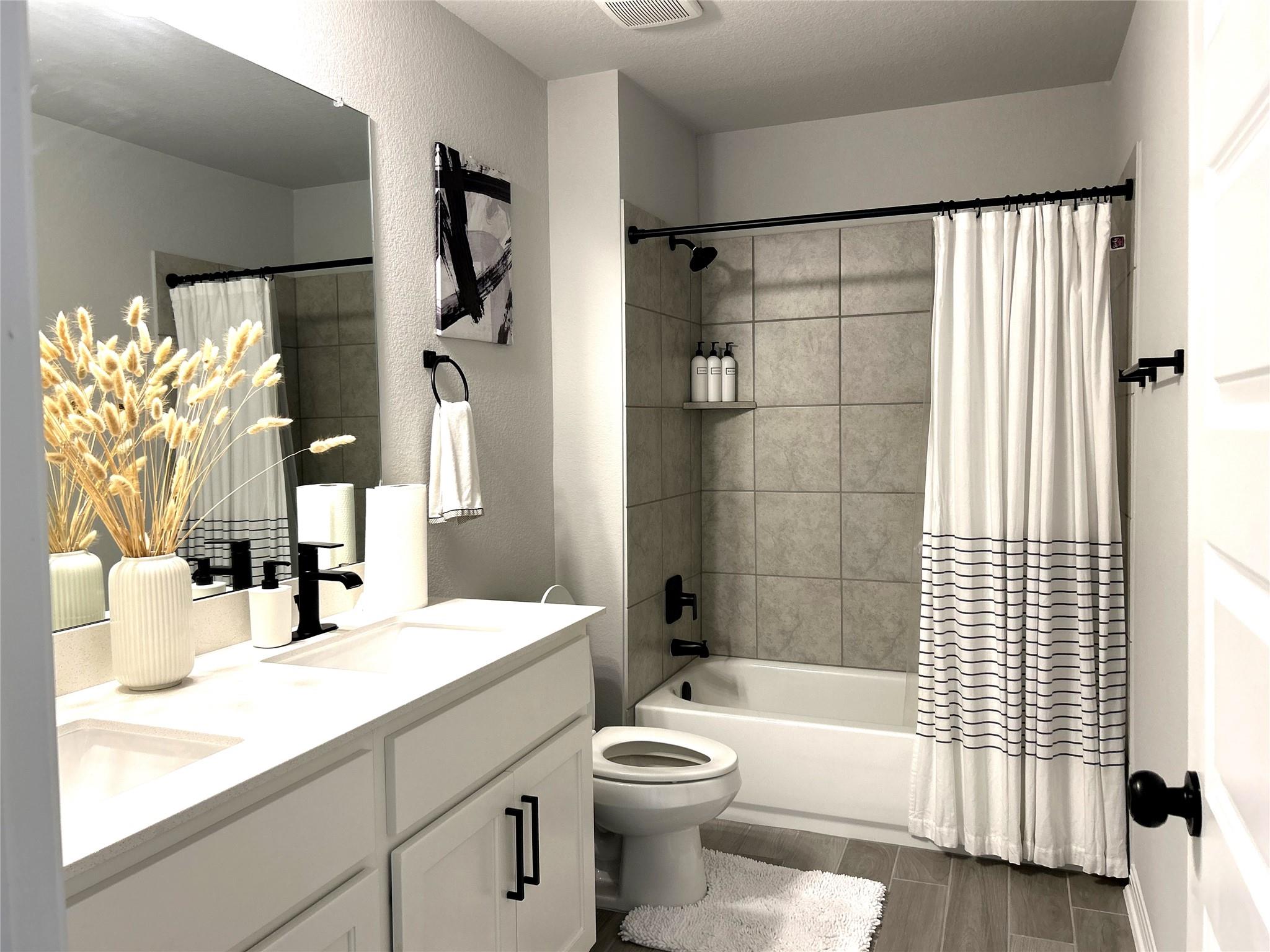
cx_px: 635
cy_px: 476
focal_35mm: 26
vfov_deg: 53.1
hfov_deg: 67.3
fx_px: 954
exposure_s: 1/60
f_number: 1.5
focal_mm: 5.7
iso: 80
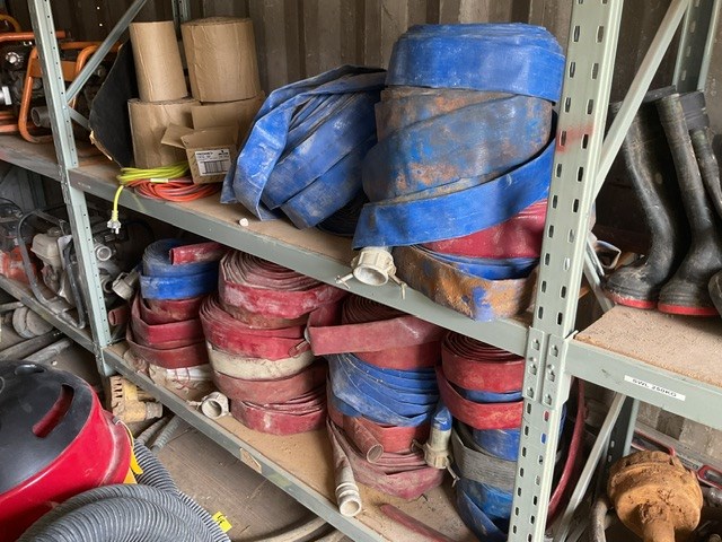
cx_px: 361
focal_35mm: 29
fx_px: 605
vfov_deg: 48.2
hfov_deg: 61.7
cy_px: 271
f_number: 1.8
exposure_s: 1/60
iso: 125
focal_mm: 3
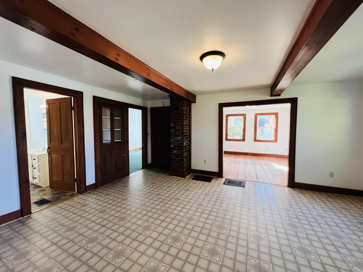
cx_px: 182
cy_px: 136
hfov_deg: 106.2
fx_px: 136
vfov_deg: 89.9
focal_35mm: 13
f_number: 1.8
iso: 200
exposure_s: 1/120
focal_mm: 1.57
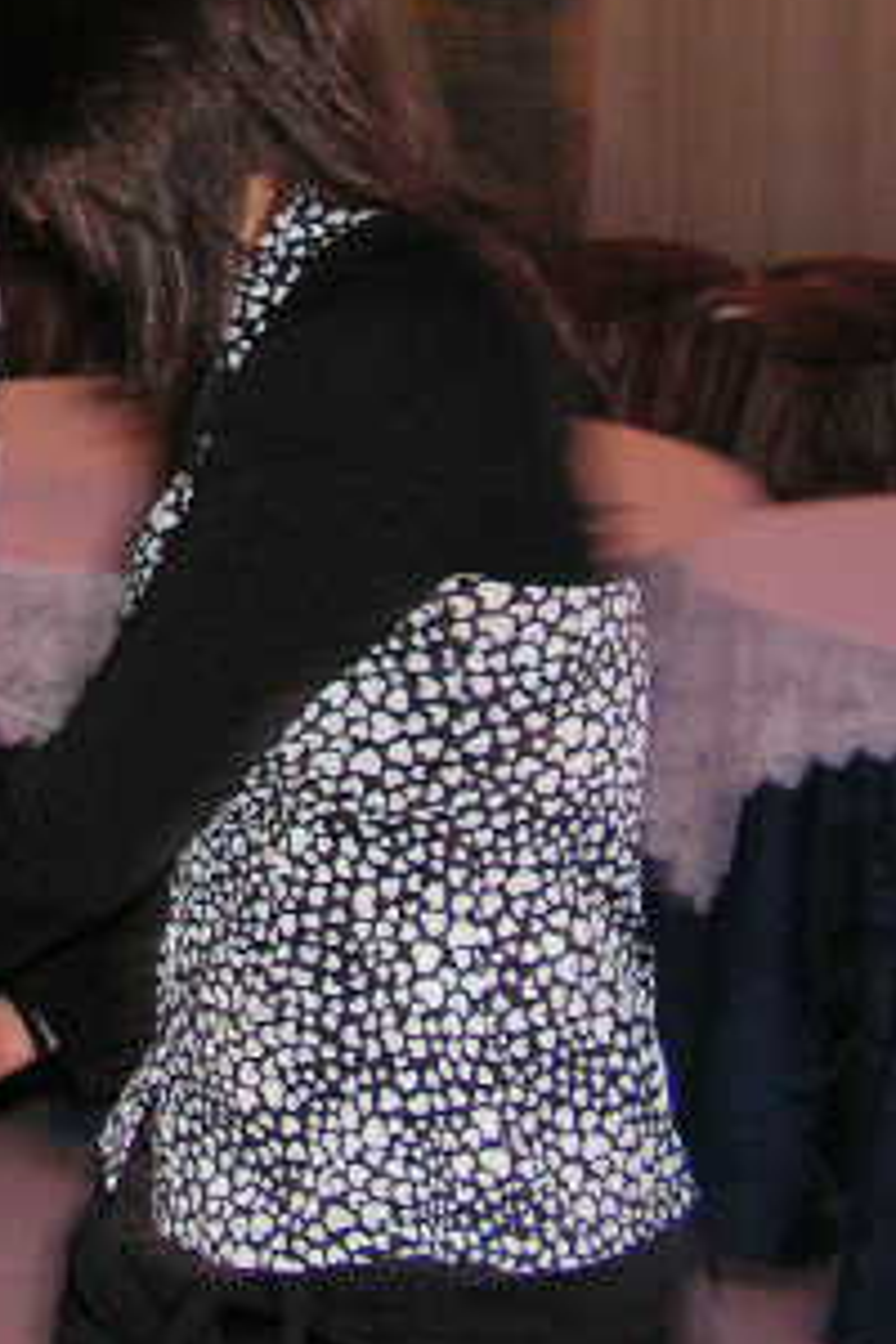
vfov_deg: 25.2
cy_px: 394
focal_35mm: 80
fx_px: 2986
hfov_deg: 15.9
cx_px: -381
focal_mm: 6
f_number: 3.2
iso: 200
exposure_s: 1/40
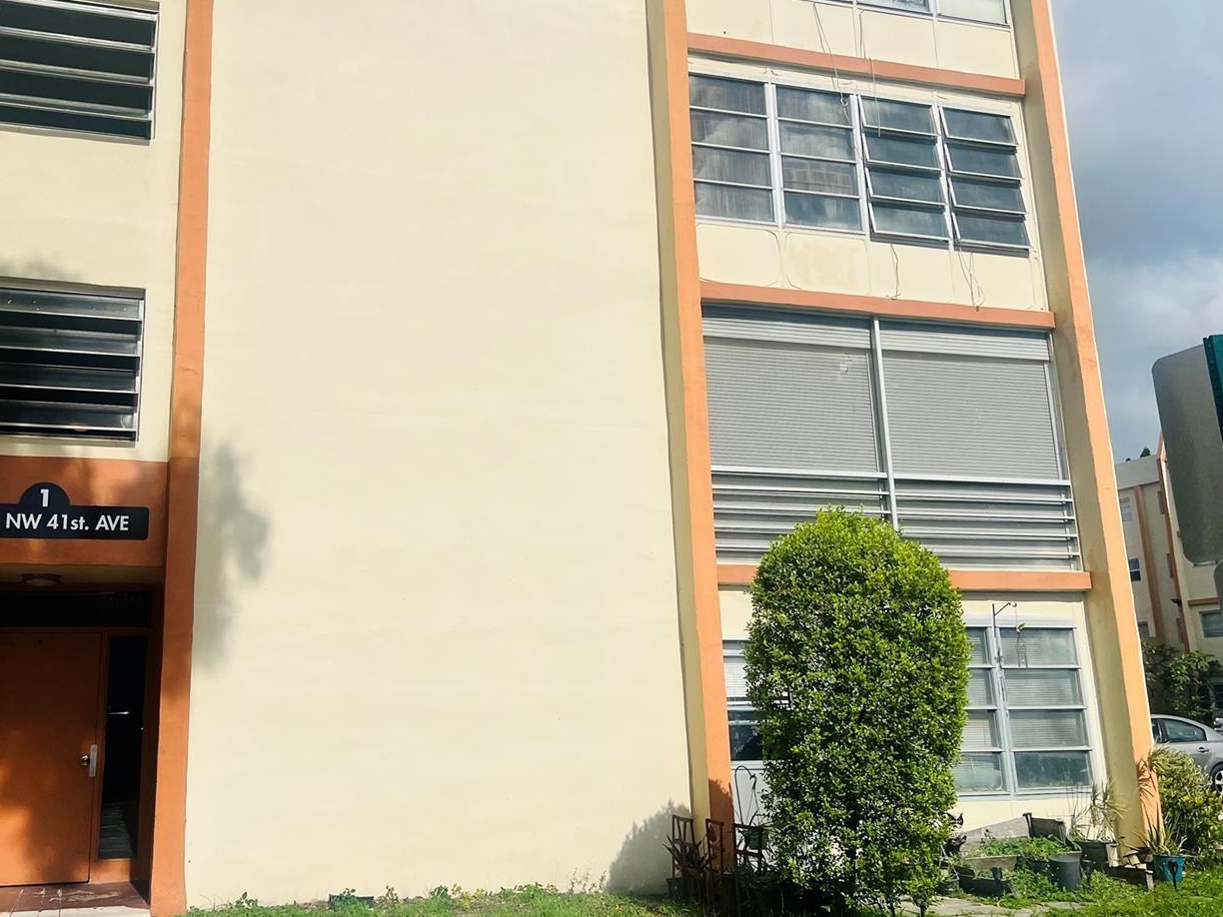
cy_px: 433
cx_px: 468
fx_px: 1201
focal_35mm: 34
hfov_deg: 53.4
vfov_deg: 41.8
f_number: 1.5
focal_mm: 5.7
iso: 50
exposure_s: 1/12658
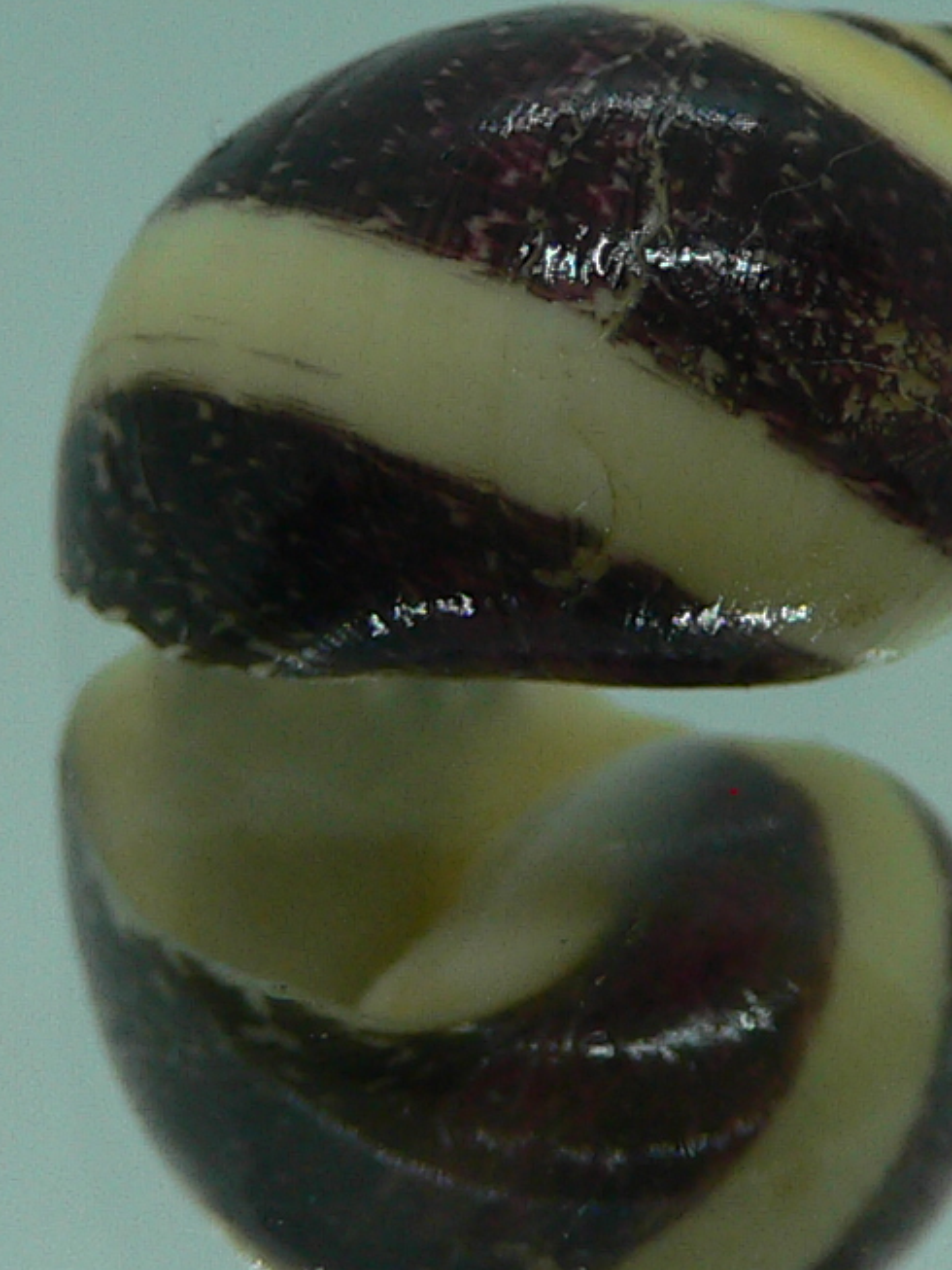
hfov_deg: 13.7
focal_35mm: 108
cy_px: 502
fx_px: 3959
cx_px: 515
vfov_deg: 18.2
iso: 80
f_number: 2.8
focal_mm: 4.6
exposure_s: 1/80
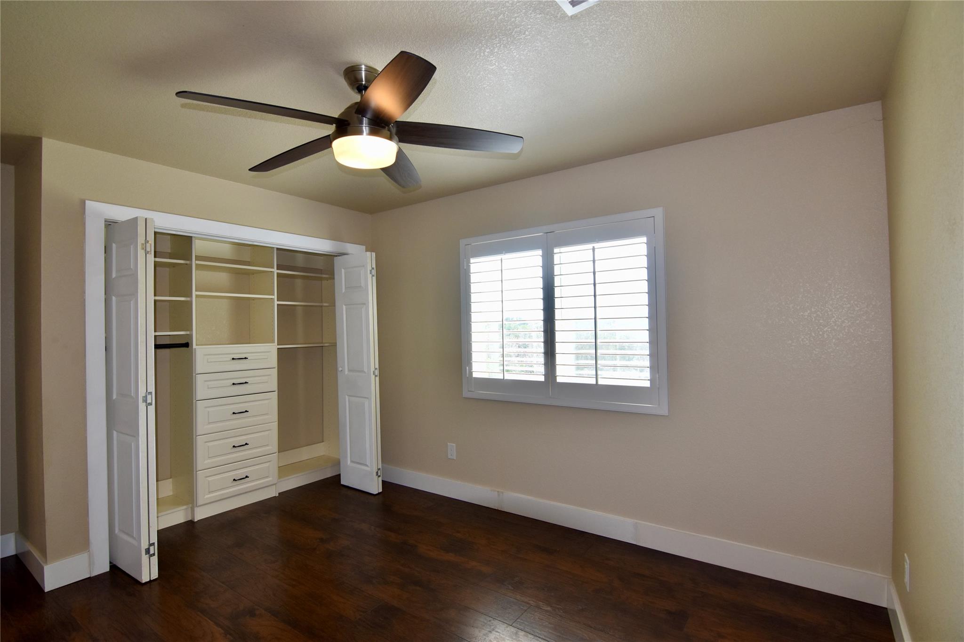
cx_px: 482
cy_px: 321
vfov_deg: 72.0
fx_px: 442
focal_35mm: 16
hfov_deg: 95.0
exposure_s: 1/125
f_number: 5.6
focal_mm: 11
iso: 560
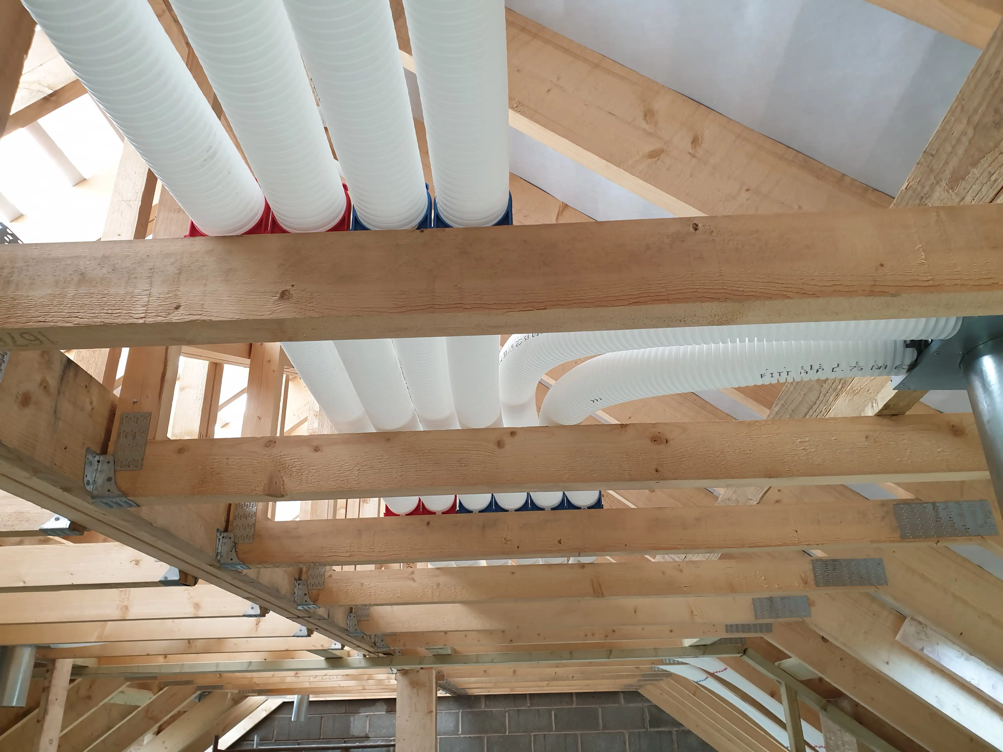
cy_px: 376
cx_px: 502
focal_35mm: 26
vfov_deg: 53.1
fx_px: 753
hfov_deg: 67.3
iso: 100
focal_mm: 4.3
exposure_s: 1/60
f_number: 2.4
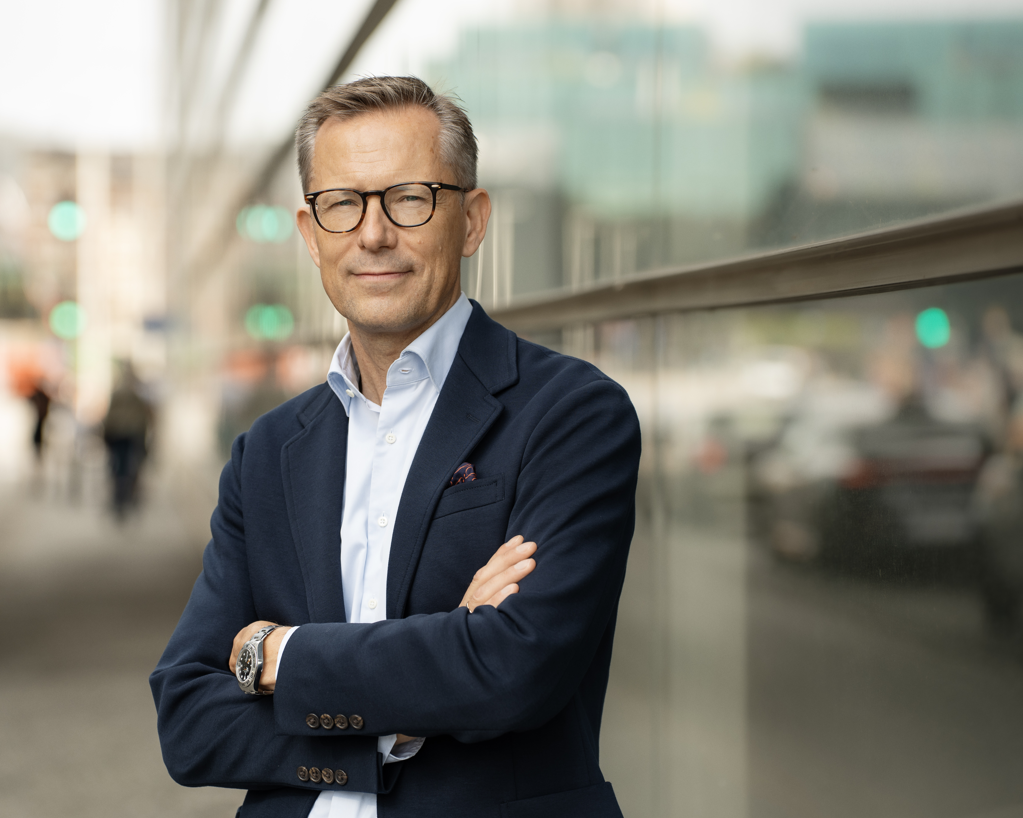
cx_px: 427
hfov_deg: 15.5
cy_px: 409
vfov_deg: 12.4
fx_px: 3754
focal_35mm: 124
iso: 50
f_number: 3.2
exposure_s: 1/250
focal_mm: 110
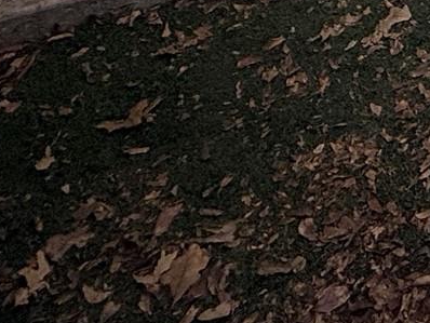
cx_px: 693
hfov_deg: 21.4
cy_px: -482
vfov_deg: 13.7
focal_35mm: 72
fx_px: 895
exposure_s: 1/336
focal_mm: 2.22
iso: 50
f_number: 2.2
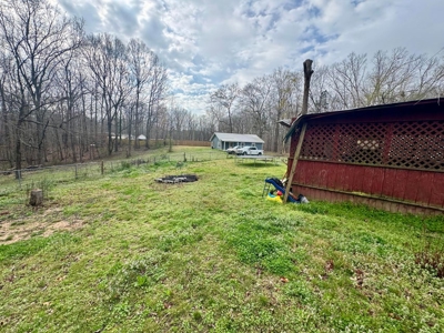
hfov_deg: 102.1
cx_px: 222
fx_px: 180
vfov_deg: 85.7
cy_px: 166
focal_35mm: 14
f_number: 2.2
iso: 40
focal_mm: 2.22
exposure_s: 1/779
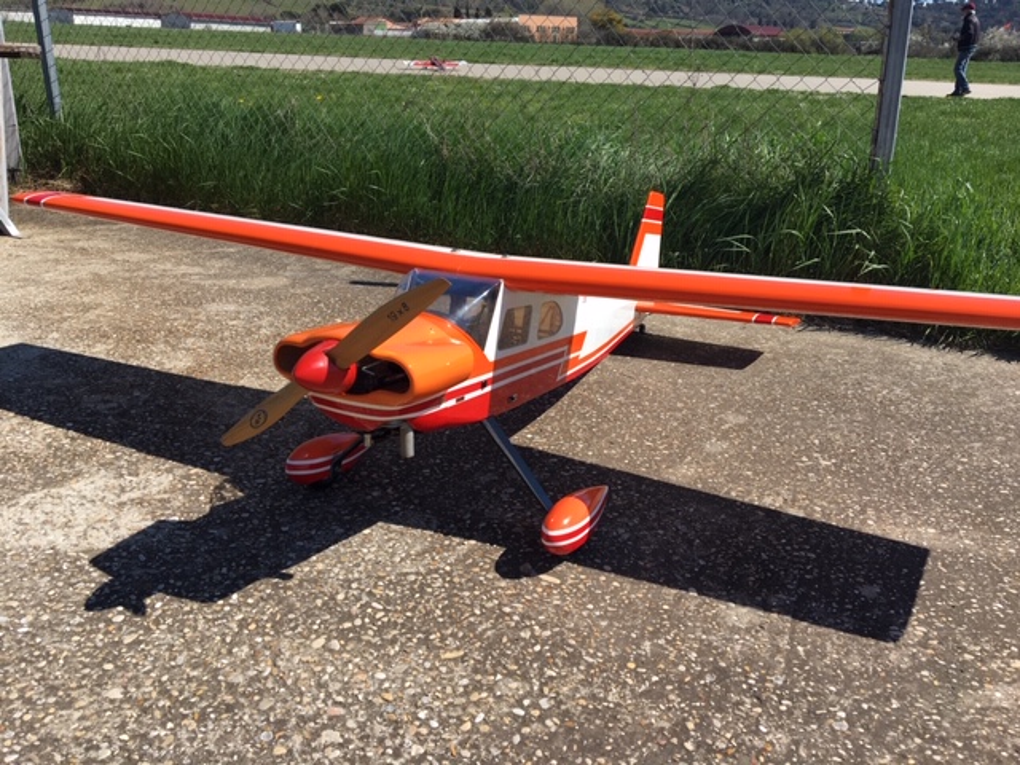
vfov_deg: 48.2
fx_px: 855
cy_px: 382
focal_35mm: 29
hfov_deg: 61.7
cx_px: 510
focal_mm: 4.15
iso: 25
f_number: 2.2
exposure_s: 1/1508
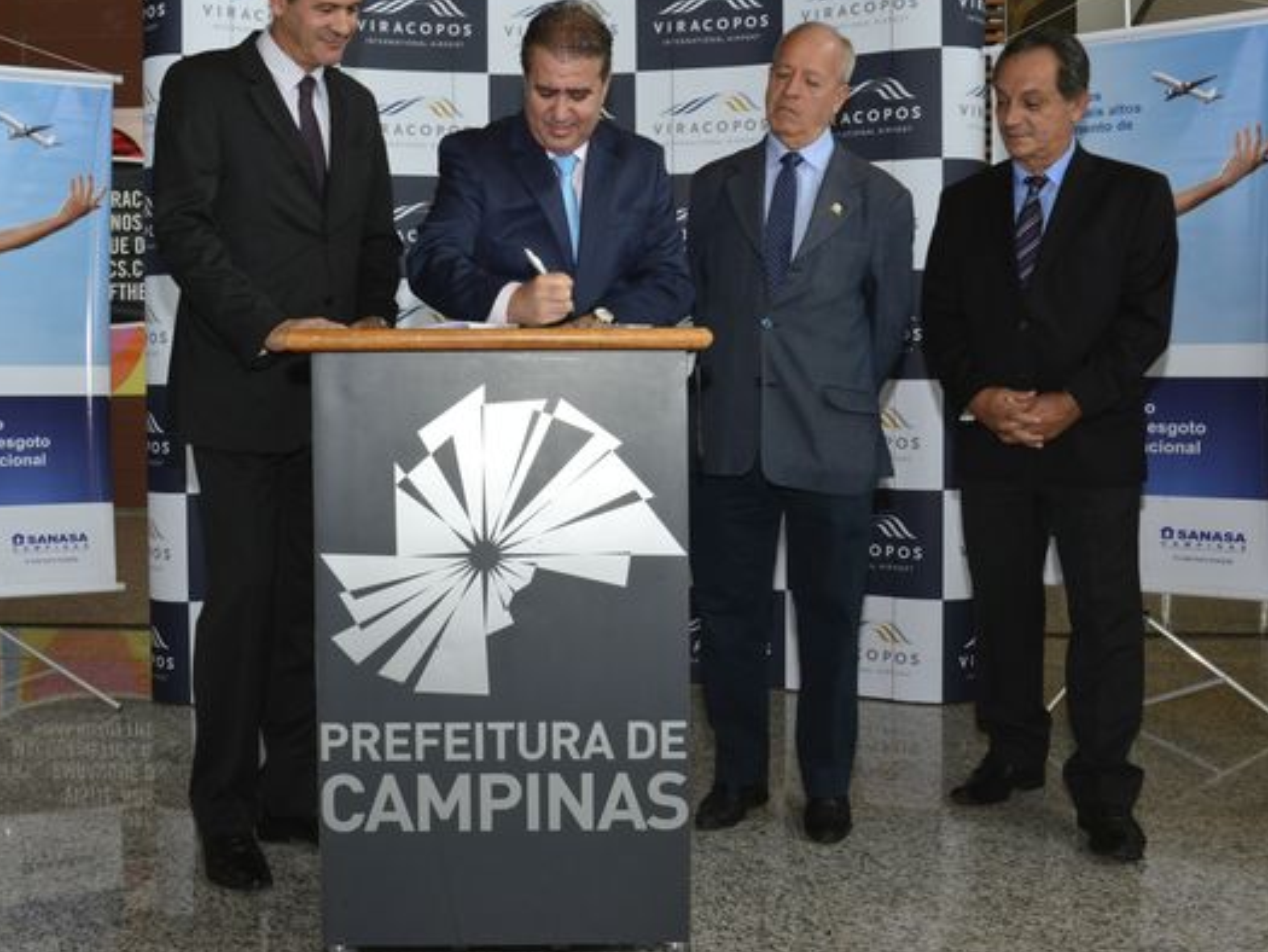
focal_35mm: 39
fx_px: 1429
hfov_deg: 47.8
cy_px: 425
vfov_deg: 36.8
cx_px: 572
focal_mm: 32
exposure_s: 1/125
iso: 2200
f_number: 16
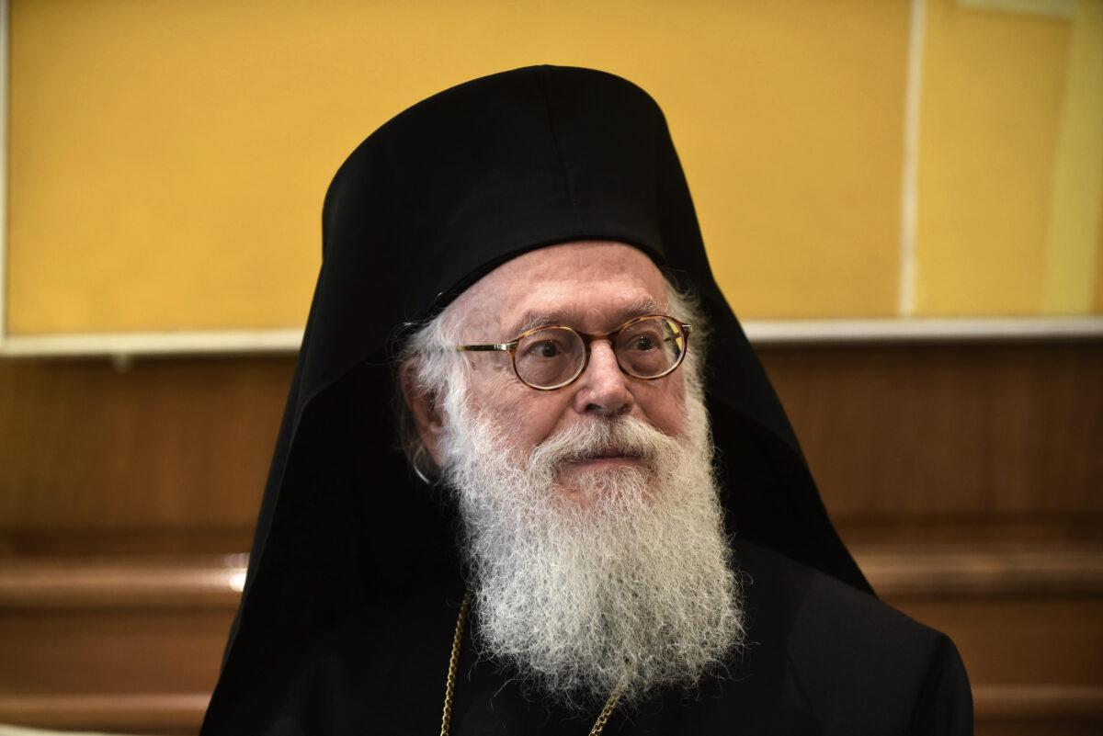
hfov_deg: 19.4
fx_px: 3218
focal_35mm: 105
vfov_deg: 13.1
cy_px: 368
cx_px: 552
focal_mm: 105
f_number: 2.8
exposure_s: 1/200
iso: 4000
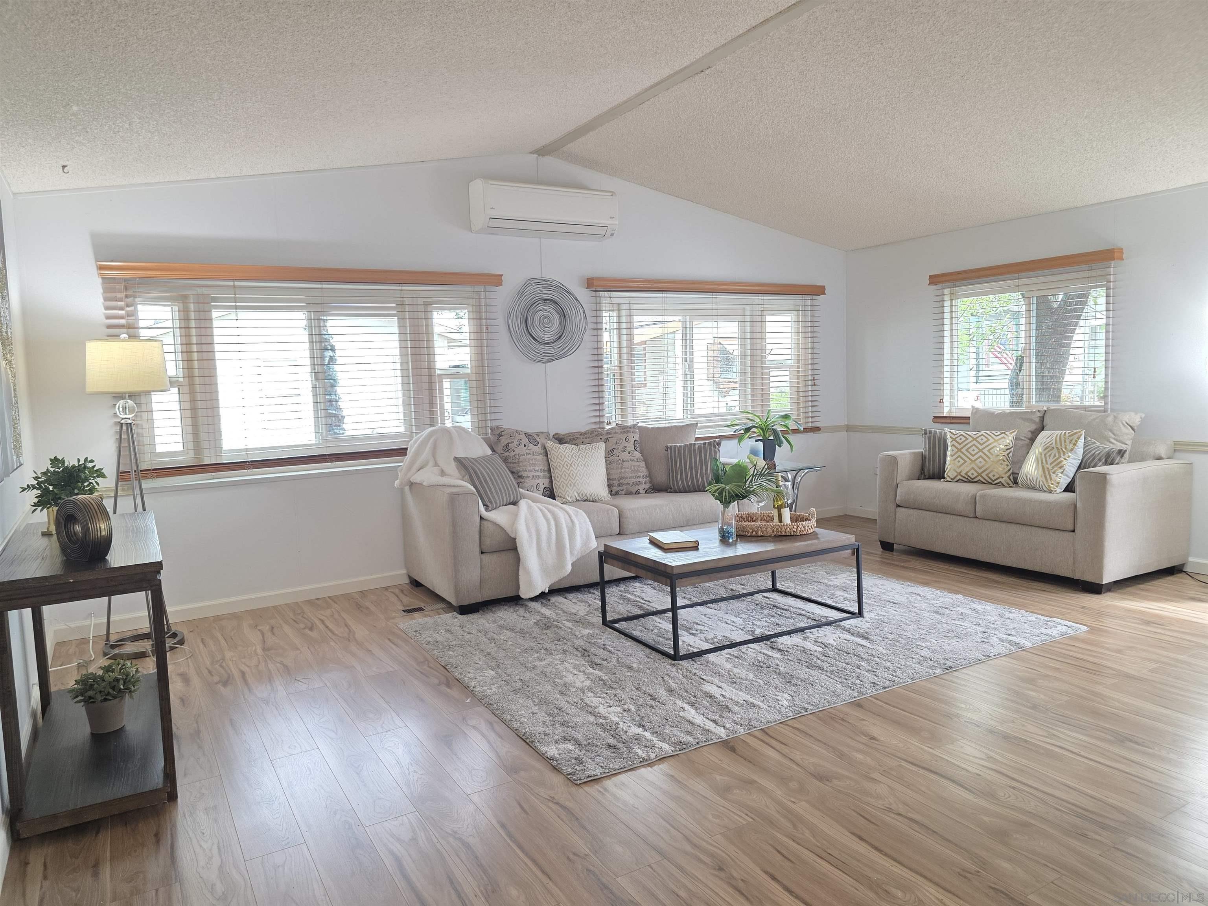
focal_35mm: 23
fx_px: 803
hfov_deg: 73.9
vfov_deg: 58.9
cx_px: 604
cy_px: 453
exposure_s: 1/120
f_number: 1.7
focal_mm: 6.3
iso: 250
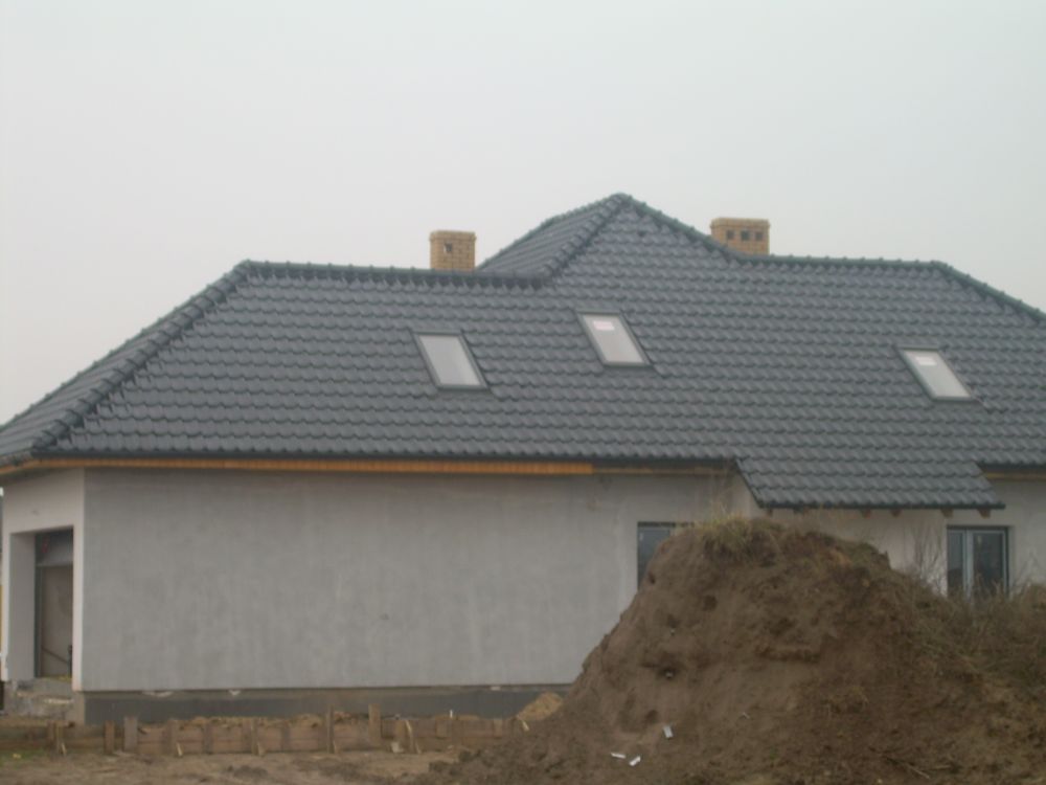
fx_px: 2840
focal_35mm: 94
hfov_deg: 20.9
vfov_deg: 15.7
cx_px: 523
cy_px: 392
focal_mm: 16
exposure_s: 1/125
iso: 50
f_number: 4.4
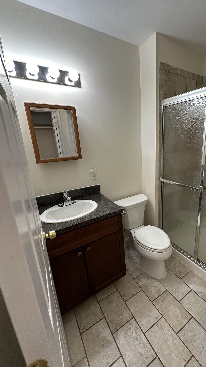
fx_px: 155
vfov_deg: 99.4
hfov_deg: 65.1
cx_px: 139
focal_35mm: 16
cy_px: 179
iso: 250
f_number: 2.2
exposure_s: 1/120
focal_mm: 2.22
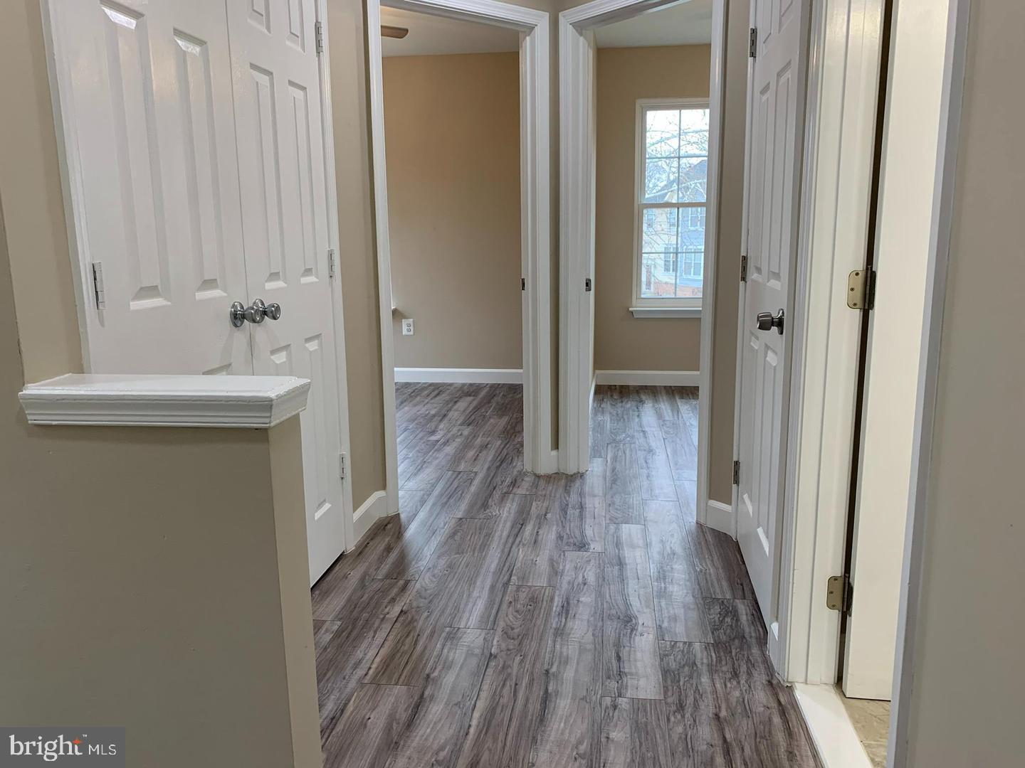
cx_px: 512
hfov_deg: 67.3
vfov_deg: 53.1
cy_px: 384
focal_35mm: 26
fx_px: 770
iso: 80
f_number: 1.8
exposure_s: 1/120
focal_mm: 4.25
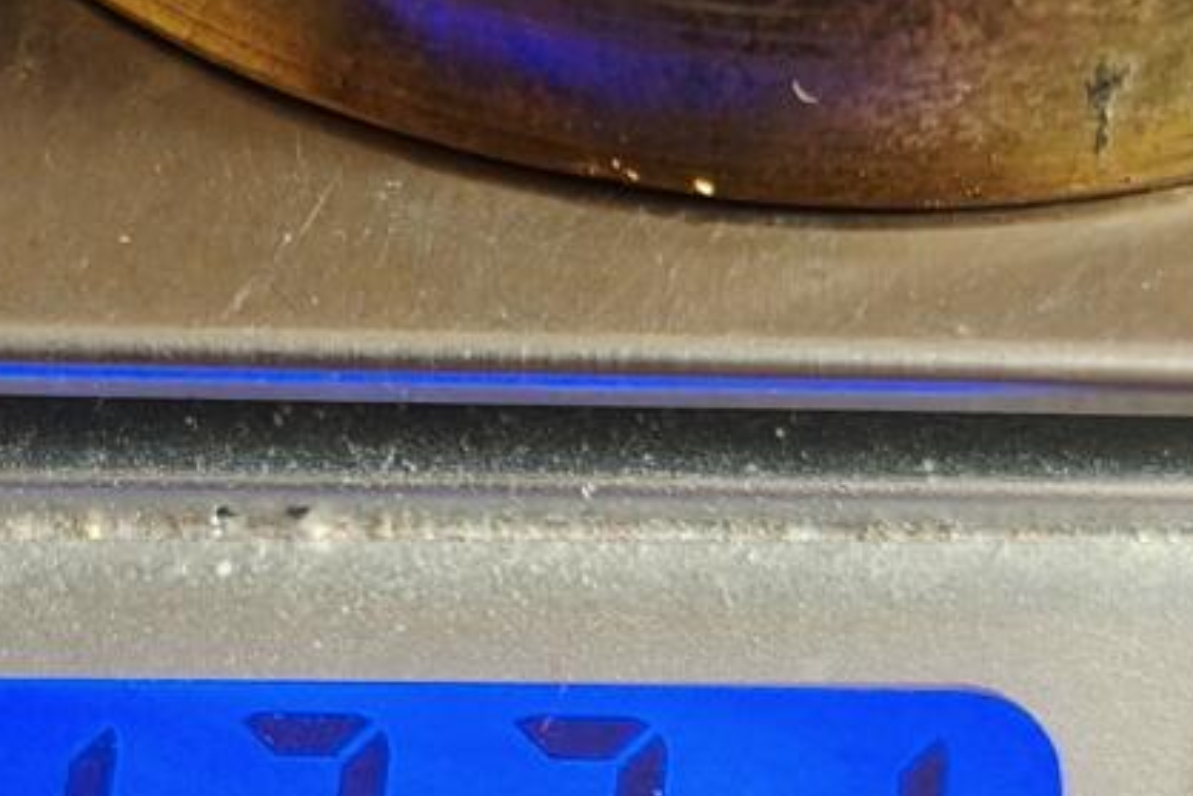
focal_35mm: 103
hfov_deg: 19.8
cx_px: 420
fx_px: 3414
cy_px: 599
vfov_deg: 13.3
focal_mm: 6.06
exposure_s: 1/100
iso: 500
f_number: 1.6
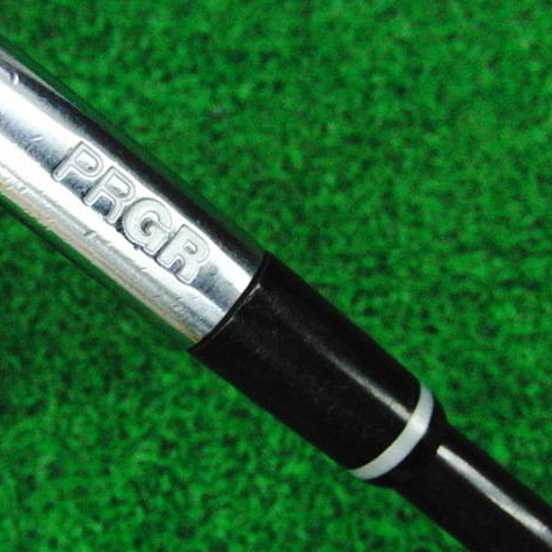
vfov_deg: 38.3
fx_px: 794
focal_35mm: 44
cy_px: 277
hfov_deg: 38.0
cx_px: 198
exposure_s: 1/320
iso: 3200
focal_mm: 6.42
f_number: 3.6
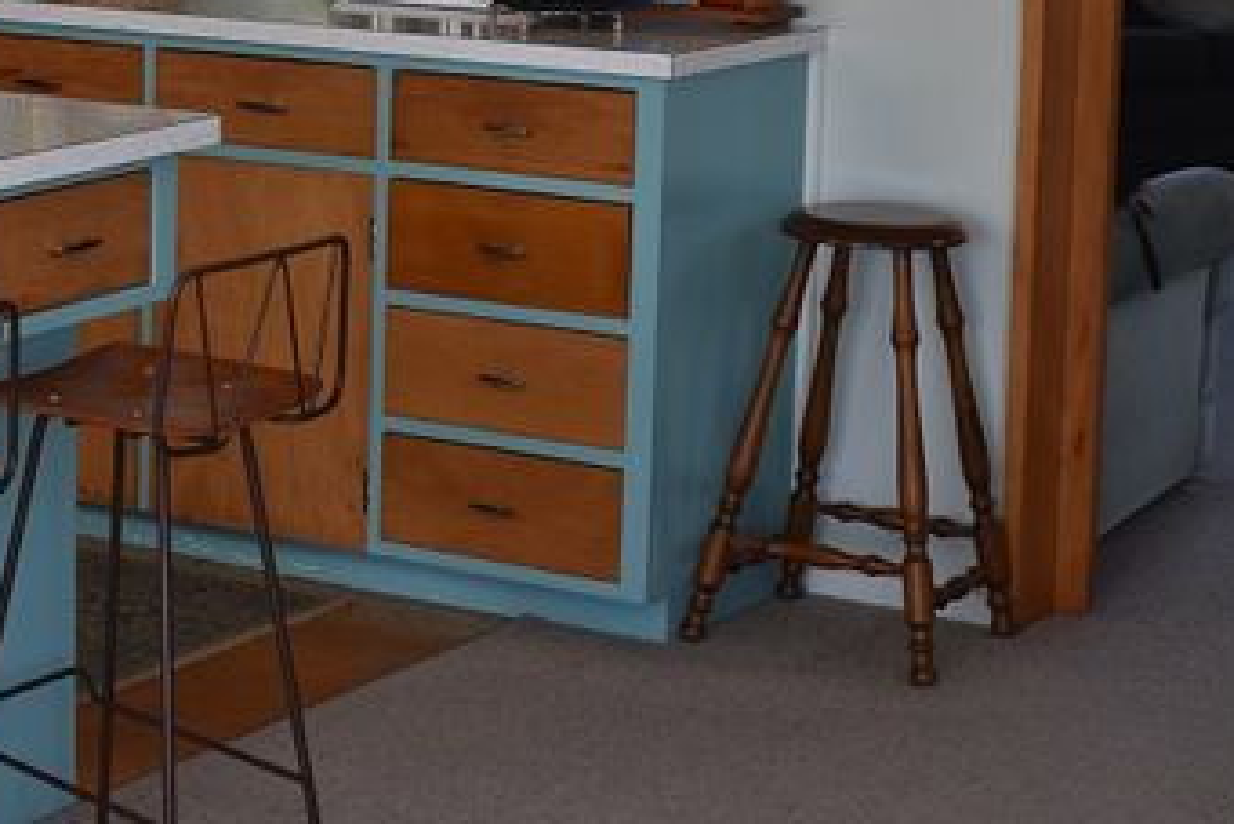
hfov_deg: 20.5
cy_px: 40
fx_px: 3365
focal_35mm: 98
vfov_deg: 13.8
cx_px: 178
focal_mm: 29
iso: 400
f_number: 6.3
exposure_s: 1/160
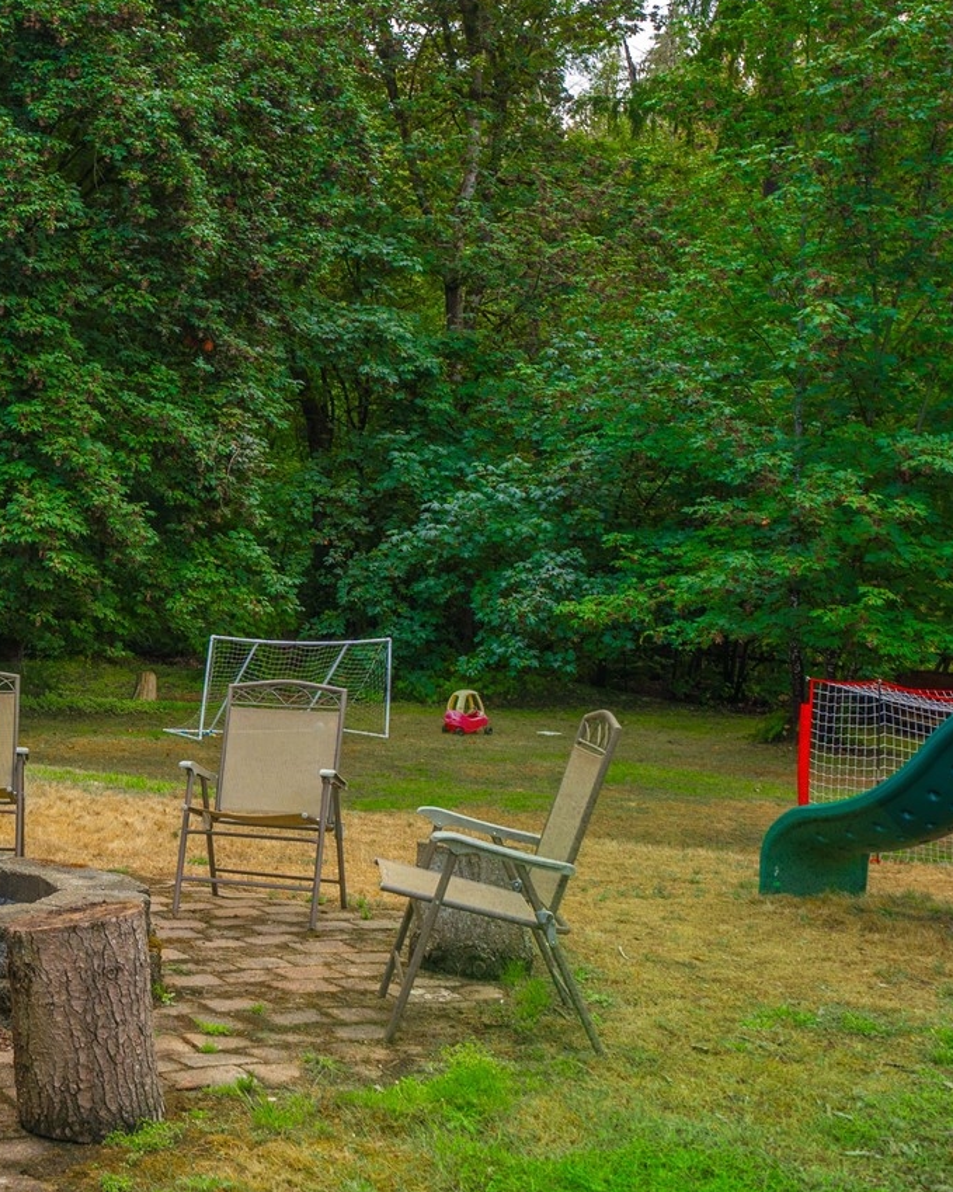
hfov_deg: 30.7
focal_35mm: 45
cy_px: 620
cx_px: -29
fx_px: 1587
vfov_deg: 41.2
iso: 400
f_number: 6.3
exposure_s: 1/30
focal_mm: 24
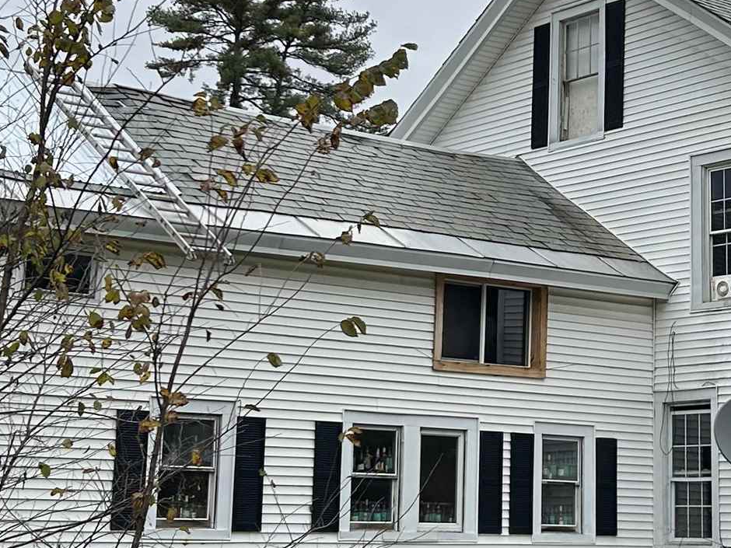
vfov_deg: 17.3
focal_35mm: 85
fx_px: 1795
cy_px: 215
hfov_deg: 22.9
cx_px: 516
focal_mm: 5.7
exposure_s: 1/3356
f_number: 1.5
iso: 50
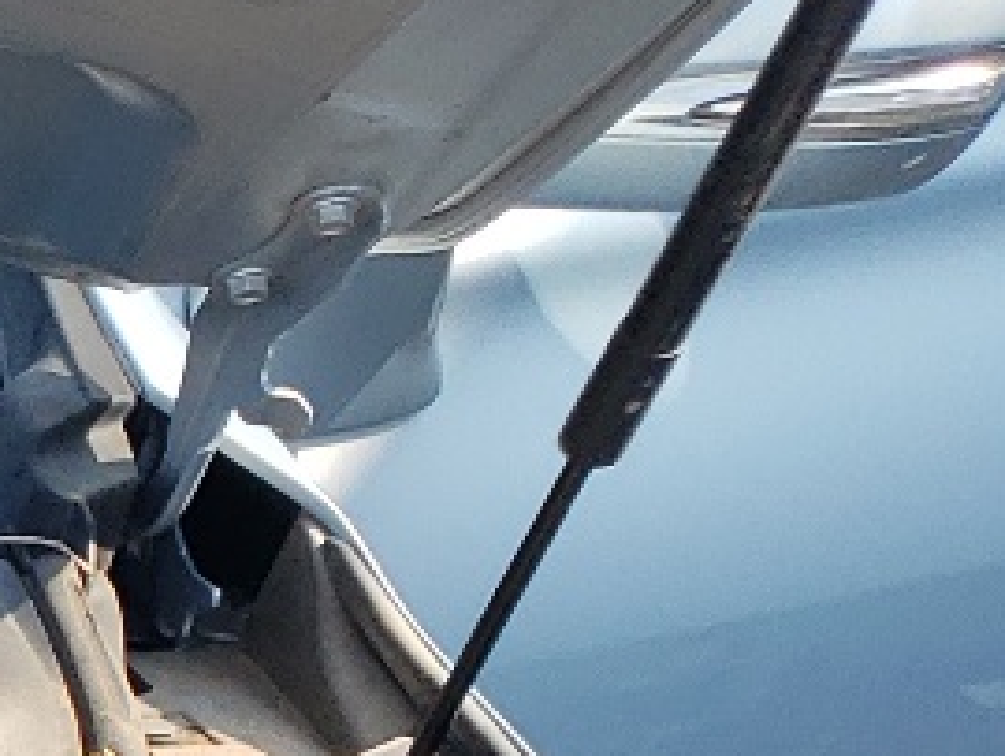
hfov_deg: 10.2
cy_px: 1467
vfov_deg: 9.1
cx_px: -1790
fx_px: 4475
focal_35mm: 154
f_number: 1.5
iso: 50
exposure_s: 1/833
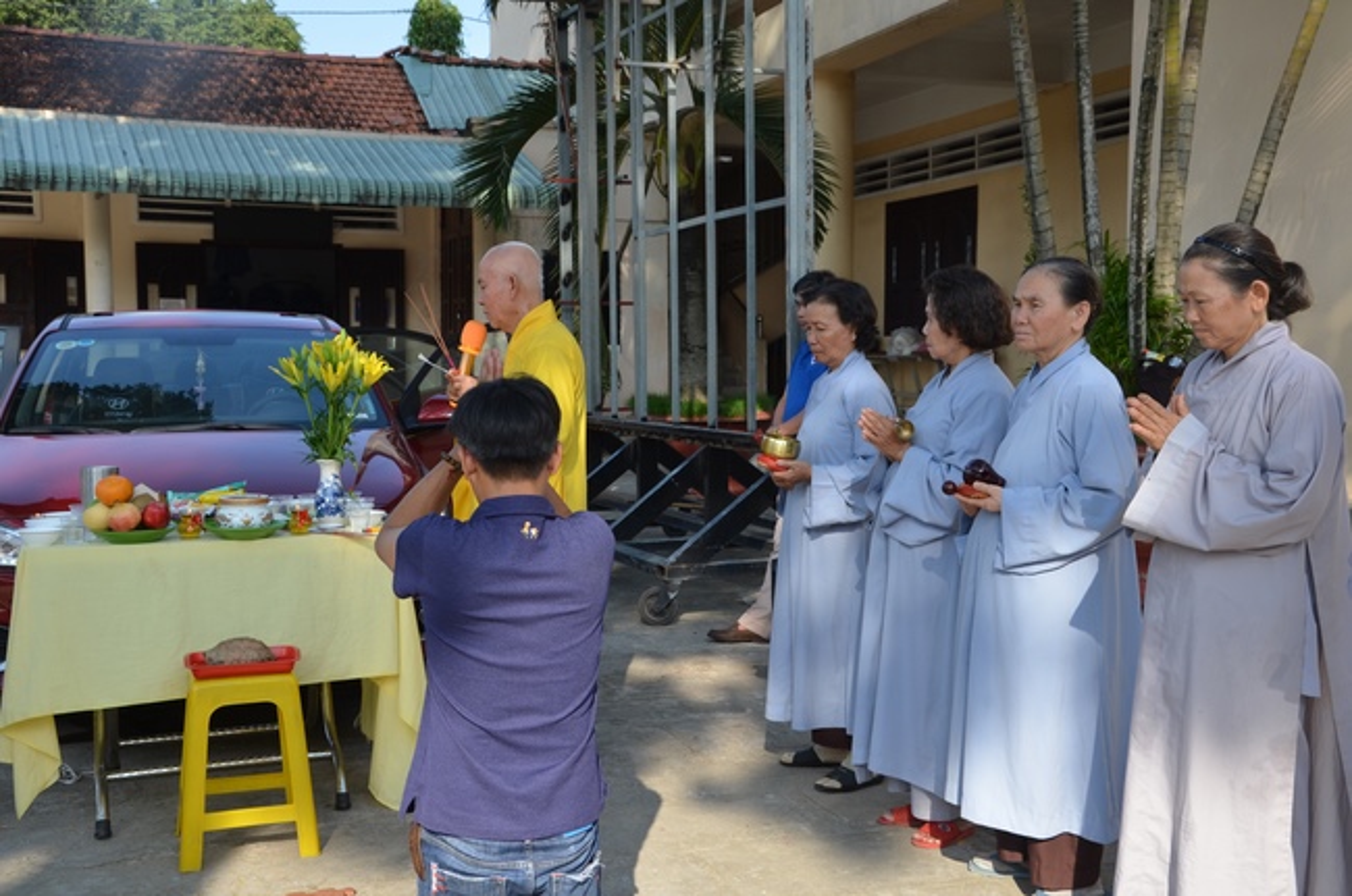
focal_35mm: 42
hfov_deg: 46.5
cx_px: 676
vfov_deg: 31.8
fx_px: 1575
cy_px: 448
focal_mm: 28
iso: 250
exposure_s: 1/320
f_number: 9
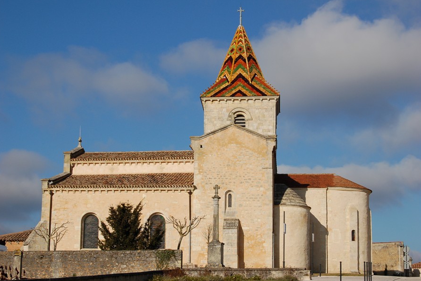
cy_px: 140
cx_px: 210
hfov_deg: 25.7
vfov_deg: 17.3
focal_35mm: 79
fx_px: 924
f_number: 11
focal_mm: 52
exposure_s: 1/500
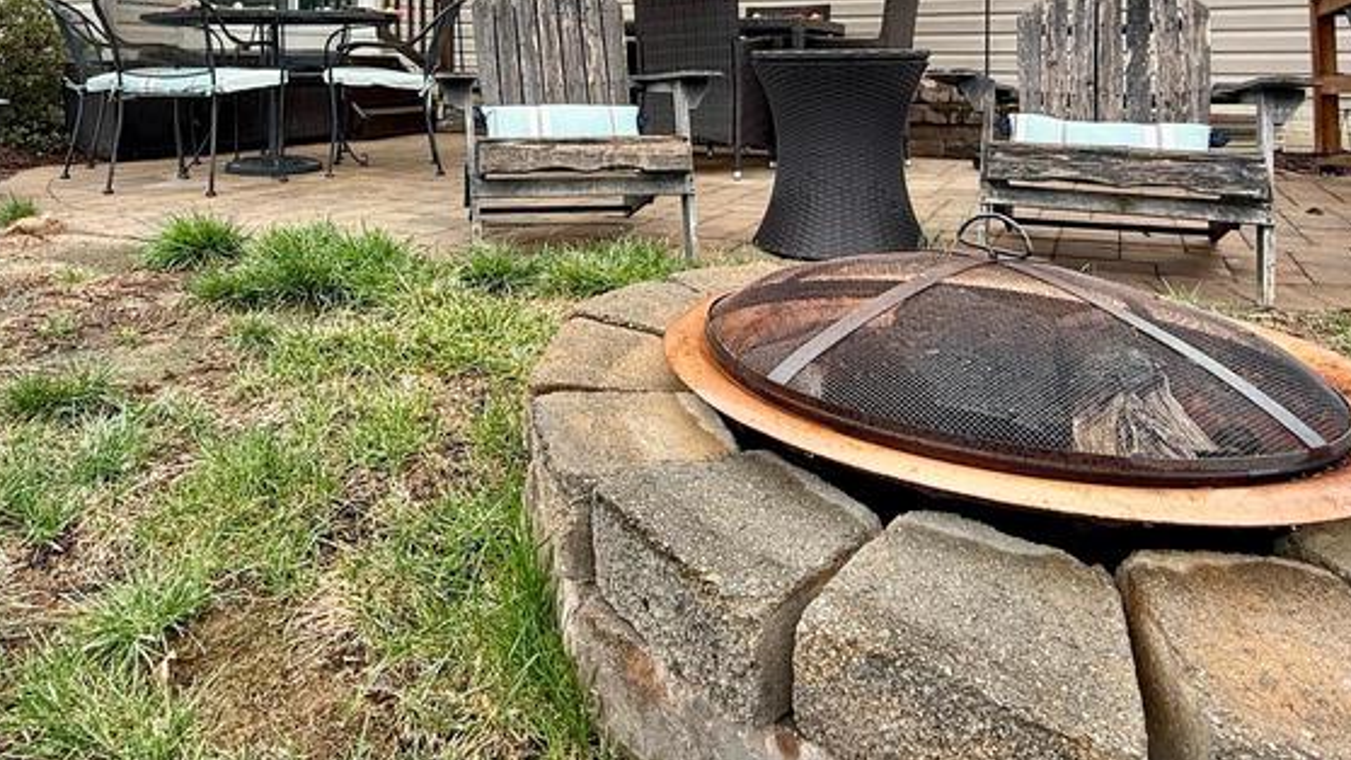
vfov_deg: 38.4
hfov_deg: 67.3
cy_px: 65
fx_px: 1003
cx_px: 550
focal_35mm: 28
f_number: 2.2
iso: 50
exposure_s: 1/224
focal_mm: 2.22
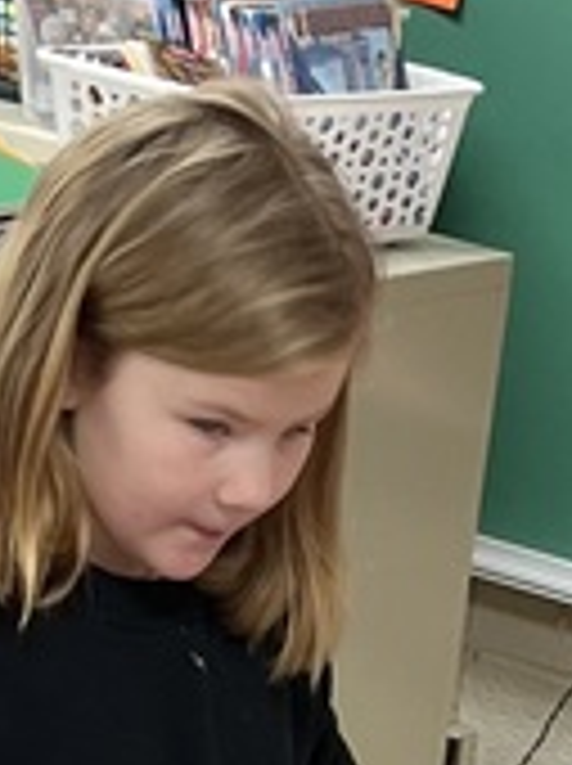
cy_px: 1526
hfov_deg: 9.4
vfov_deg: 11.4
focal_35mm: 157
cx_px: 338
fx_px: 3468
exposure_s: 1/120
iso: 125
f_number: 1.6
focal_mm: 5.1
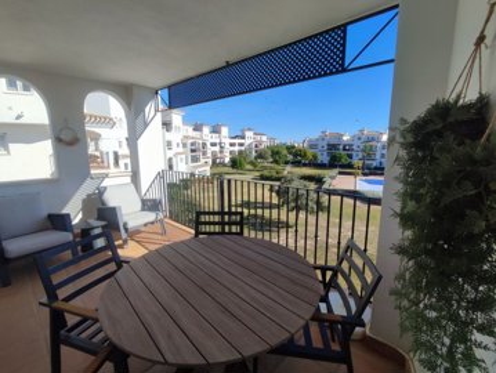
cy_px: 186
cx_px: 248
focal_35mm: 16
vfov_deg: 78.2
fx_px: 229
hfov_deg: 94.4
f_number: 2.2
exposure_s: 1/1939
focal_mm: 1.65
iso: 50
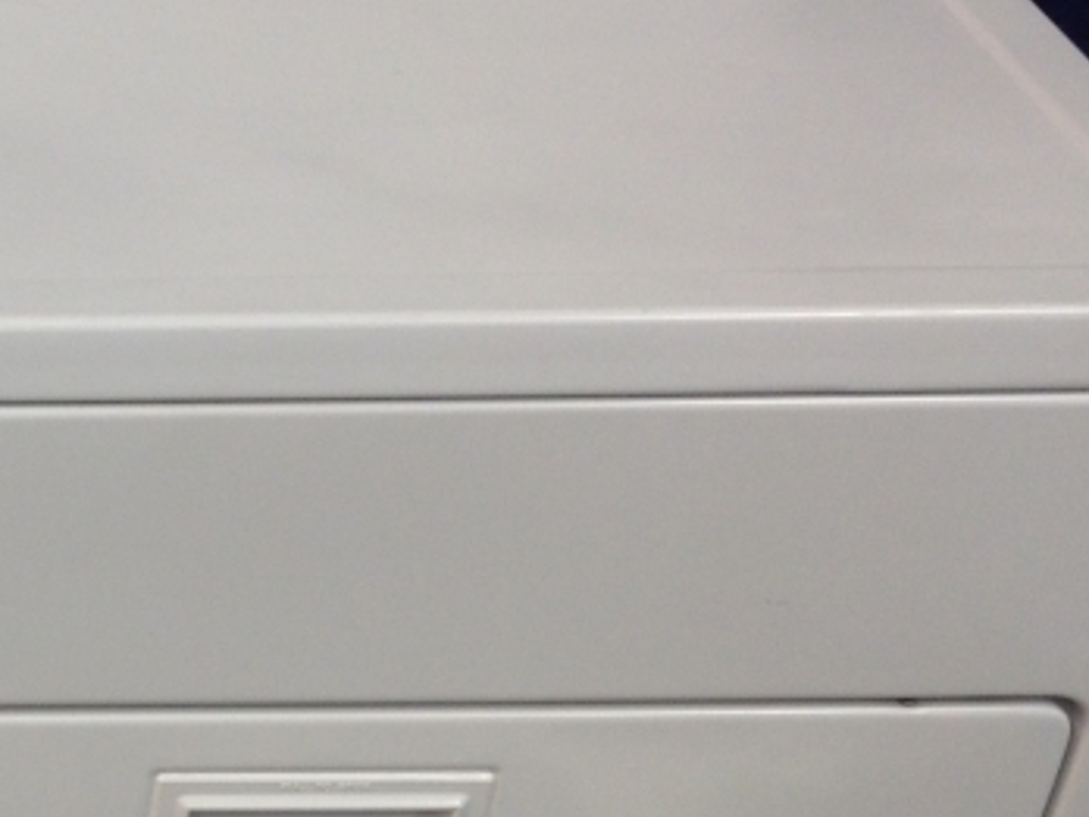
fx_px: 3240
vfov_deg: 14.3
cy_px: 545
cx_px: -491
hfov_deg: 17.4
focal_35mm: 103
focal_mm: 4.28
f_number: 2.4
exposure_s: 1/24
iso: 50
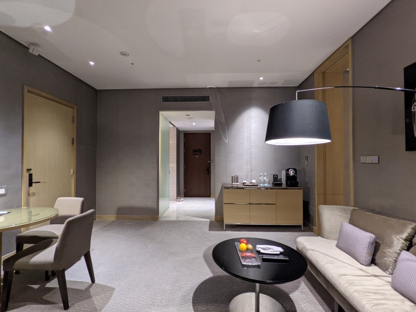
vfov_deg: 78.1
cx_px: 208
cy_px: 156
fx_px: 192
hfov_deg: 94.5
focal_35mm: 16
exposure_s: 1/24
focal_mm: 2.22
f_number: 2.2
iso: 595
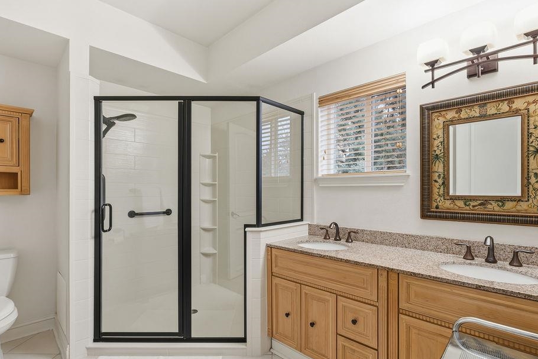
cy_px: 191
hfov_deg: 90.0
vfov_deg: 67.3
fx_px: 269
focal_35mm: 18
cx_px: 270
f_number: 8
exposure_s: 1/20
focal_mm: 16
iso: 100
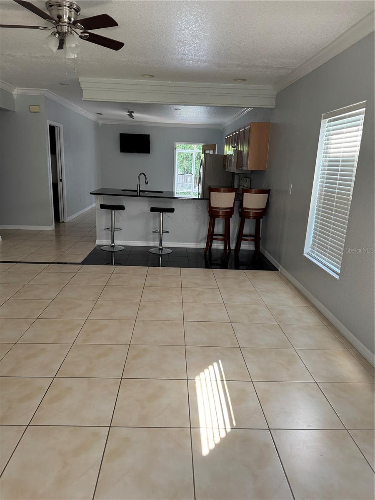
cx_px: 188
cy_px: 250
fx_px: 347
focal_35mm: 24
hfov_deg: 56.8
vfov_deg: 71.6
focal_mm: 6.76
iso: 200
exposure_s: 1/119
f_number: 1.78
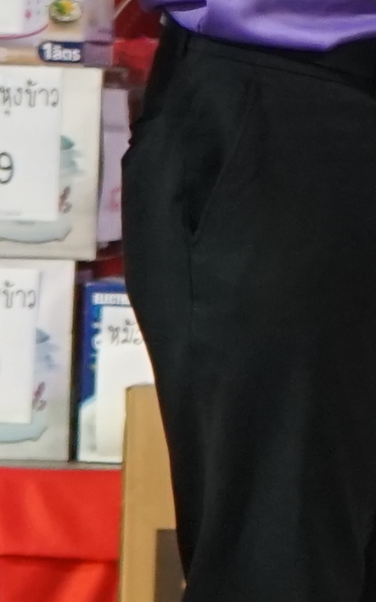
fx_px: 6084
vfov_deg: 5.6
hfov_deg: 3.4
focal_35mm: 371
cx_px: 1178
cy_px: -25
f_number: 4.5
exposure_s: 1/160
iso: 1250
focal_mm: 43
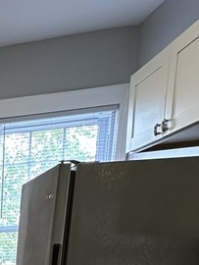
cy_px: 337
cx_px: -182
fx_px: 429
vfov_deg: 28.6
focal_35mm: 56
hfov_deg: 18.6
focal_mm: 2.22
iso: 200
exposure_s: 1/120
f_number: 2.2
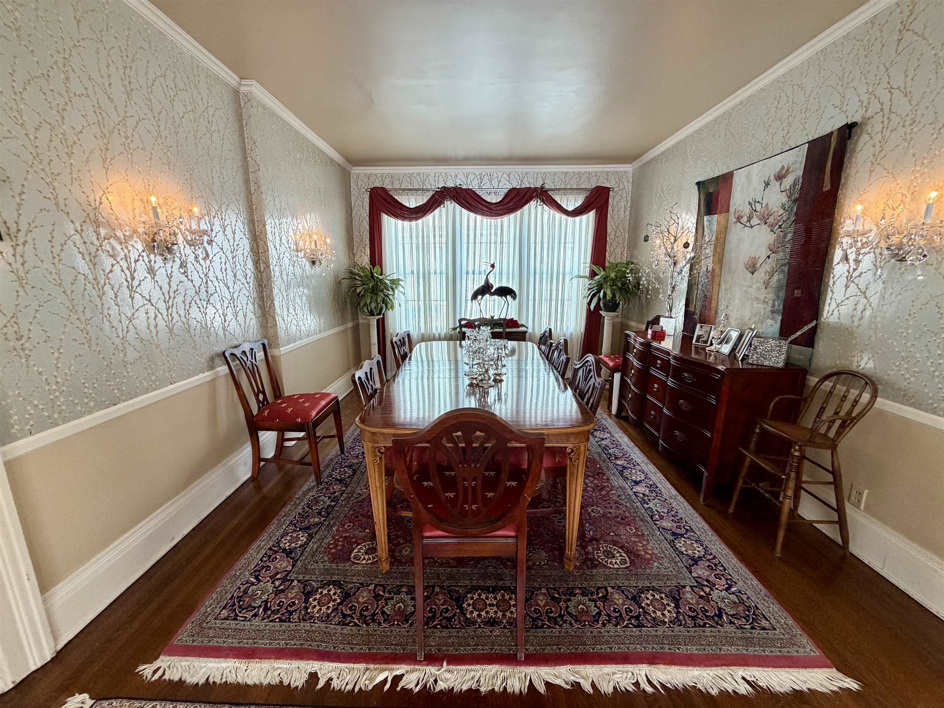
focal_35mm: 14
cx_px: 472
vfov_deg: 85.7
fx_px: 382
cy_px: 354
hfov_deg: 102.1
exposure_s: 1/60
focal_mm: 2.22
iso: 200
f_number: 2.2
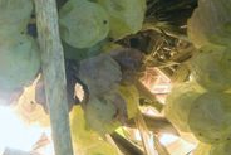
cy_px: -190
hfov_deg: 4.9
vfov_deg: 3.3
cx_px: -30
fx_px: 2678
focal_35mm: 417
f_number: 22
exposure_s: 1/250
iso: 400
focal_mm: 60
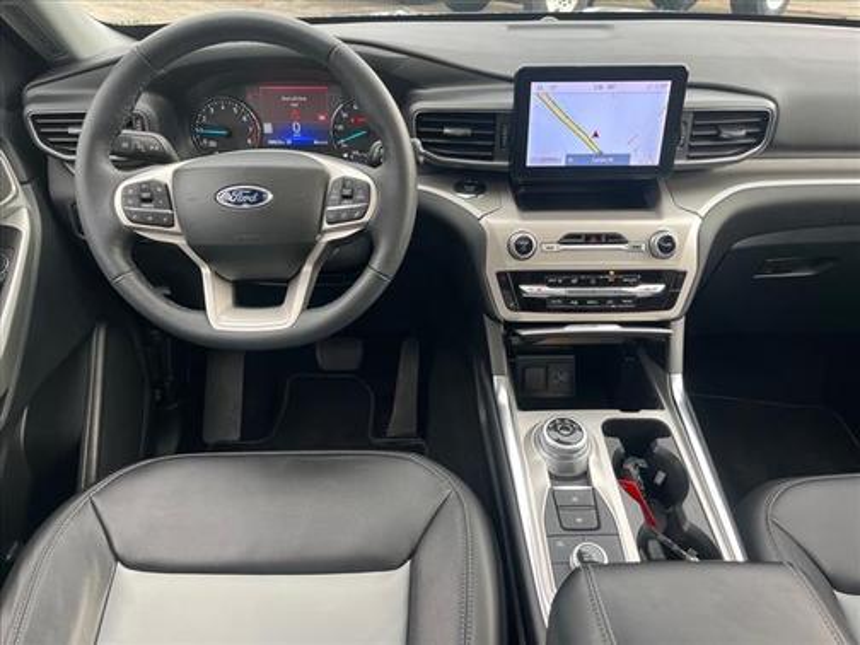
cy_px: 322
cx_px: 430
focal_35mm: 26
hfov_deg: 67.3
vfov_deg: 53.1
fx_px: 646
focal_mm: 5.1
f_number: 1.6
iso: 80
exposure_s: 1/122
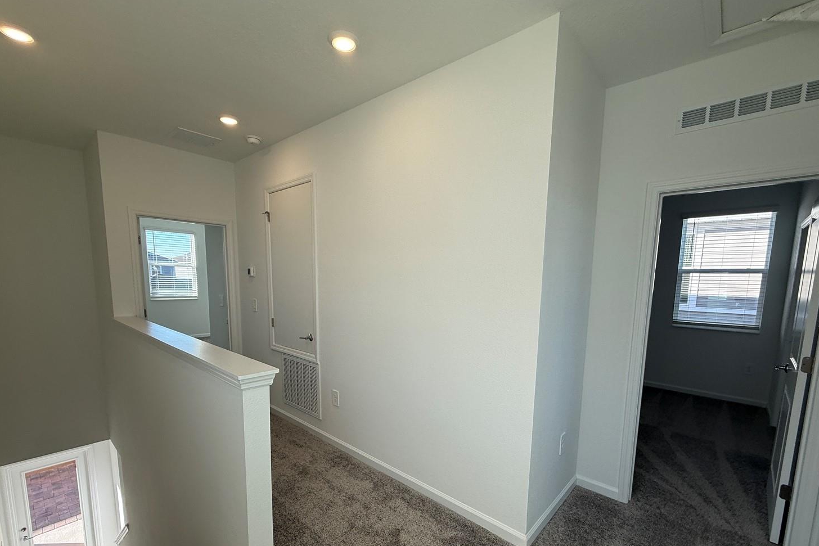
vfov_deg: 73.1
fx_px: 364
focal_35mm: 16
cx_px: 421
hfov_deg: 96.7
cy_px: 323
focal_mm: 2.22
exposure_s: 1/137
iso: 50
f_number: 2.2
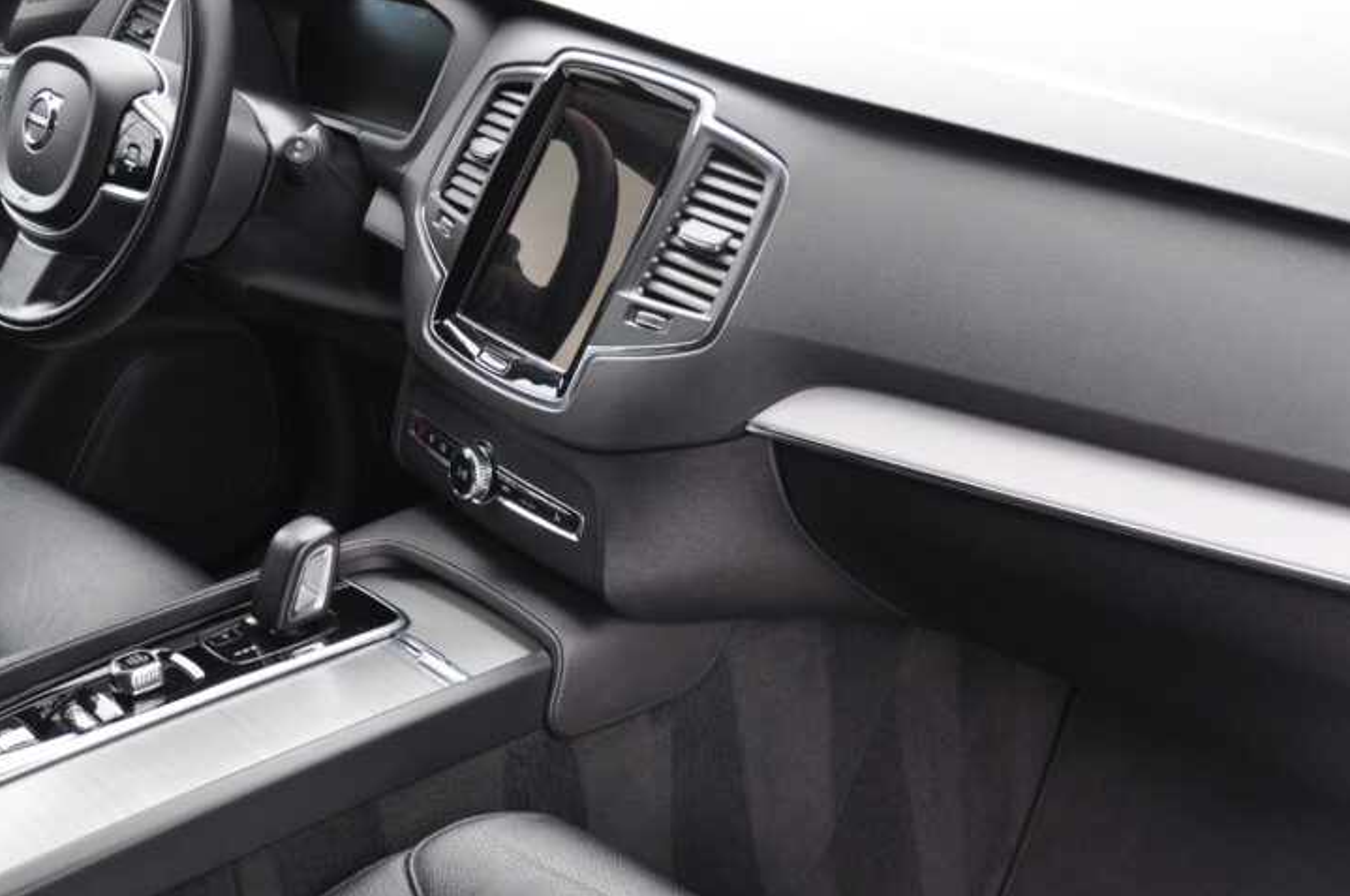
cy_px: 364
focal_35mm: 47
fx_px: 1760
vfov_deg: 28.5
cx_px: 685
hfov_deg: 42.0
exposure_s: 1/80
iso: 400
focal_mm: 22
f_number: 4.5
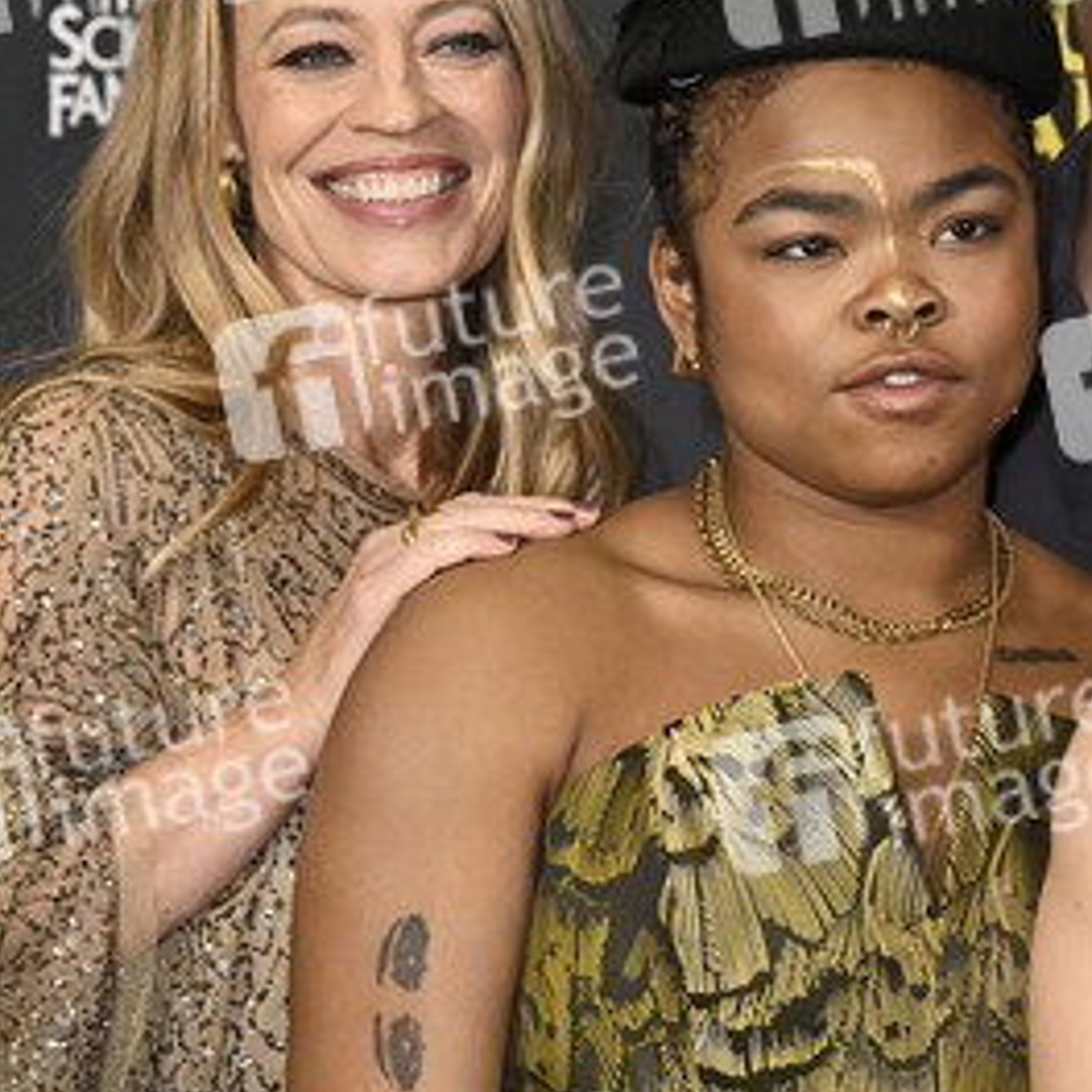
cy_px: 571
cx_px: 546
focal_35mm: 165
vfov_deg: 10.6
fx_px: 5889
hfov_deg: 10.6
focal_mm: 128
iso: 2000
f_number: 5.6
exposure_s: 1/320
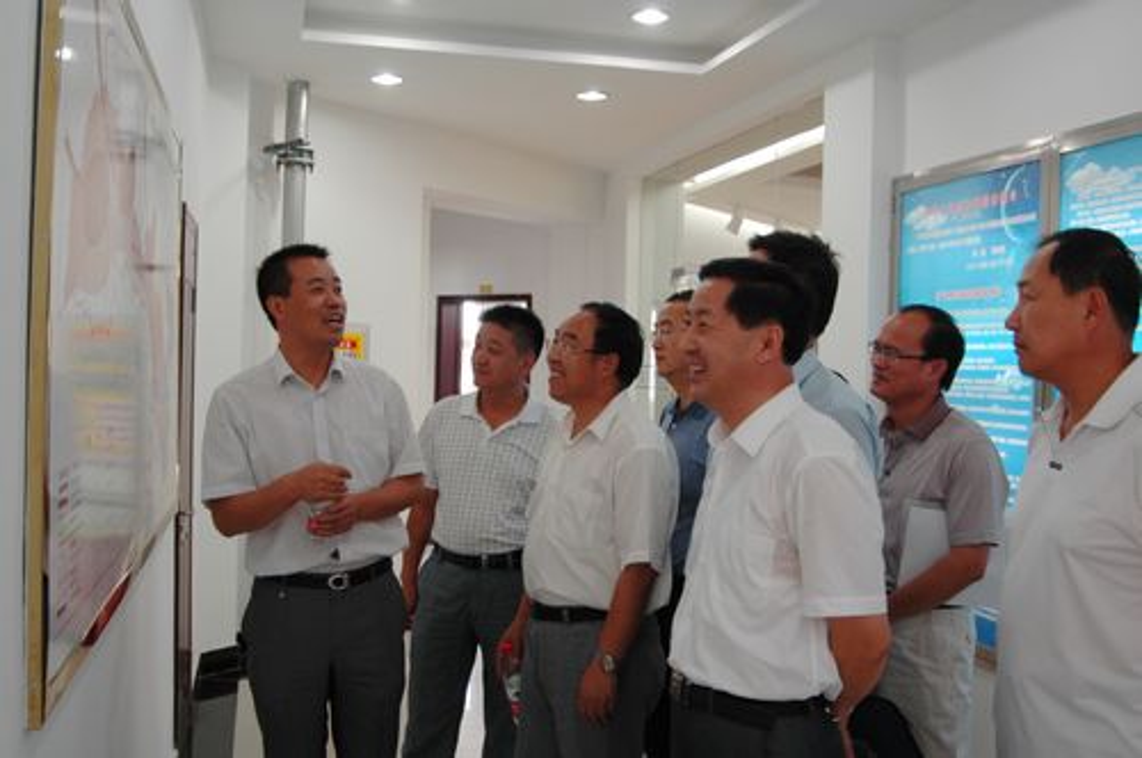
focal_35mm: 36
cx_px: 571
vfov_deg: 36.8
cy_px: 379
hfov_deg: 53.2
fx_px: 1141
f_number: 3.5
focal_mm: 24
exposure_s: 1/30
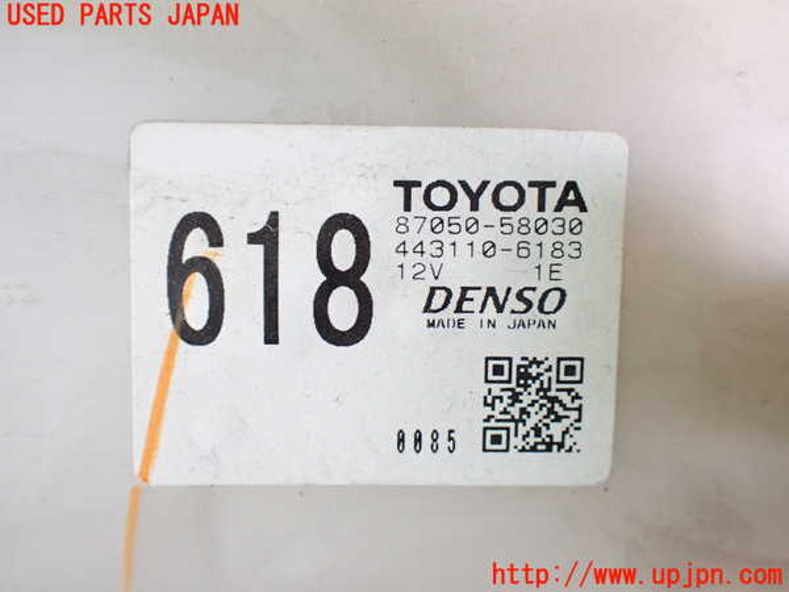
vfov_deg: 46.8
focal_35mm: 30
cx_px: 394
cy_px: 296
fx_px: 684
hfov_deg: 60.0
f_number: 2.3
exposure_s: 1/30
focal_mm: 5.4
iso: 800
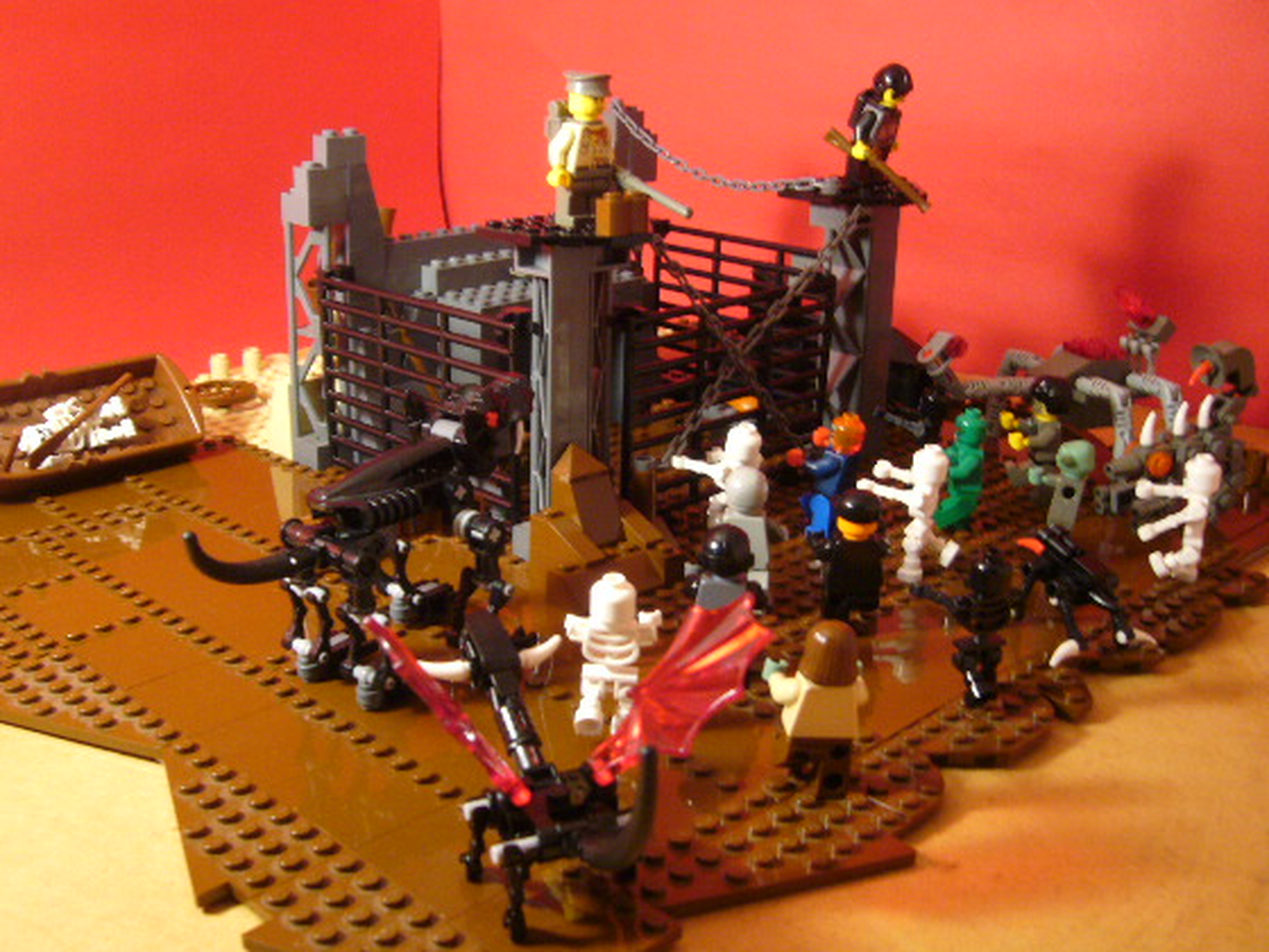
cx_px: 598
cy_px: 469
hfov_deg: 46.8
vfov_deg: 36.0
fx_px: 1466
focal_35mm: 40
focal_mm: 5.8
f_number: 2.8
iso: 160
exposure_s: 1/13
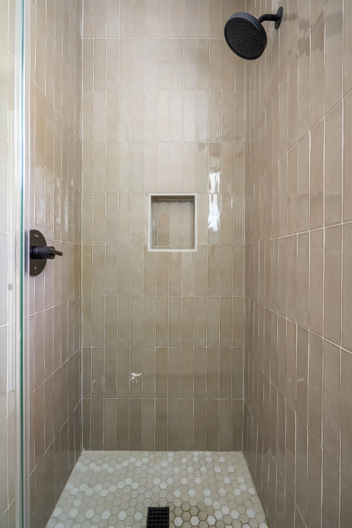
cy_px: 264
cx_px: 176
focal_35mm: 16
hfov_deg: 73.7
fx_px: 235
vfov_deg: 96.7
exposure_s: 1/2
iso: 100
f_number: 8
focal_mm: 16
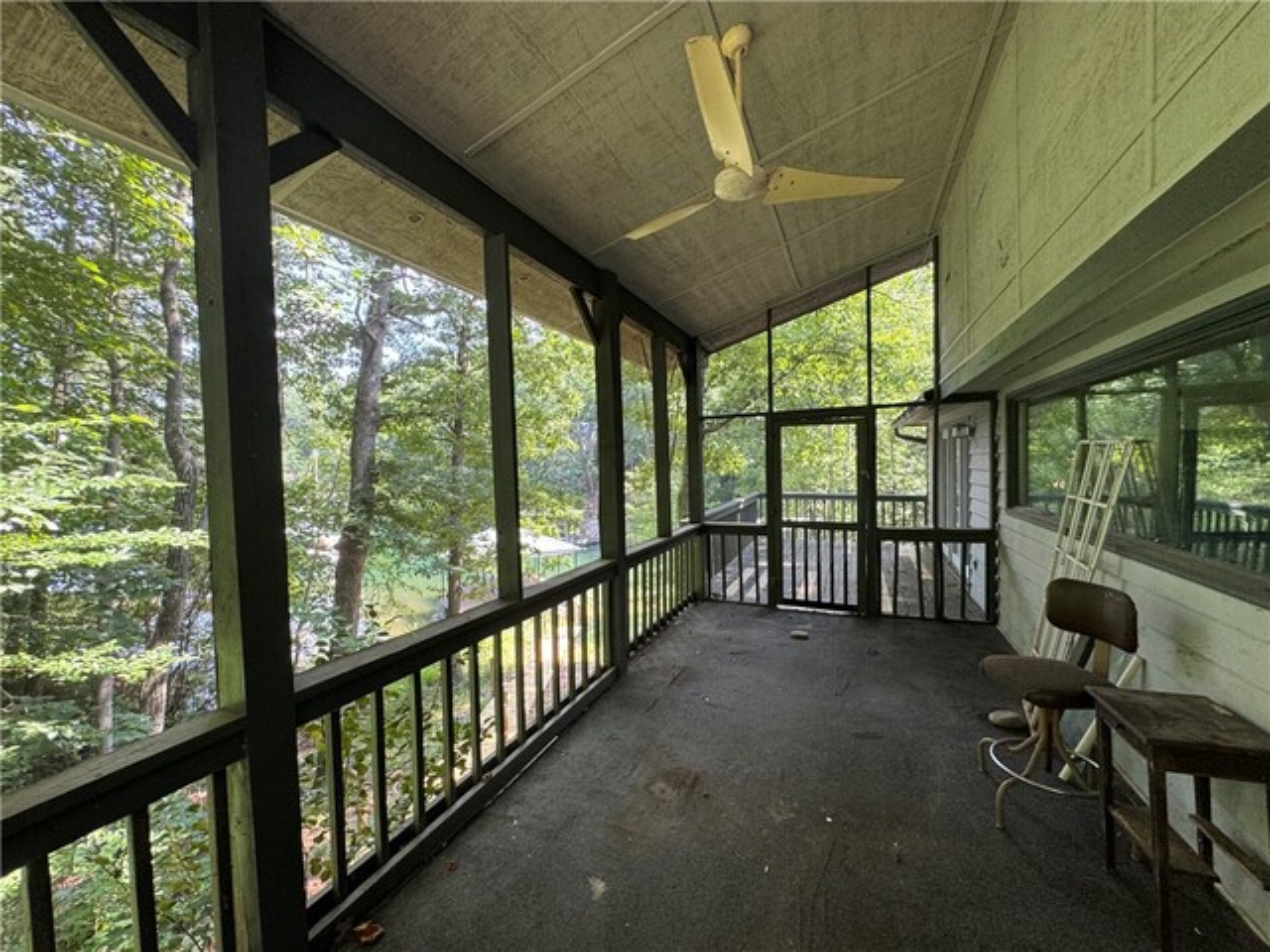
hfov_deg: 102.1
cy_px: 476
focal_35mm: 14
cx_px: 635
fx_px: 514
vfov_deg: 85.7
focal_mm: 2.22
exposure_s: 1/99
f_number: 2.2
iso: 100
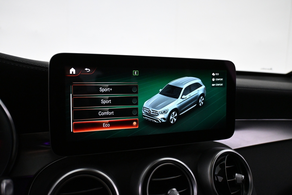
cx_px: 146
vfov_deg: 42.6
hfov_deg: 60.7
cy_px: 98
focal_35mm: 31
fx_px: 249
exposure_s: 1/200
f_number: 3.8
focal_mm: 20.5
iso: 4000
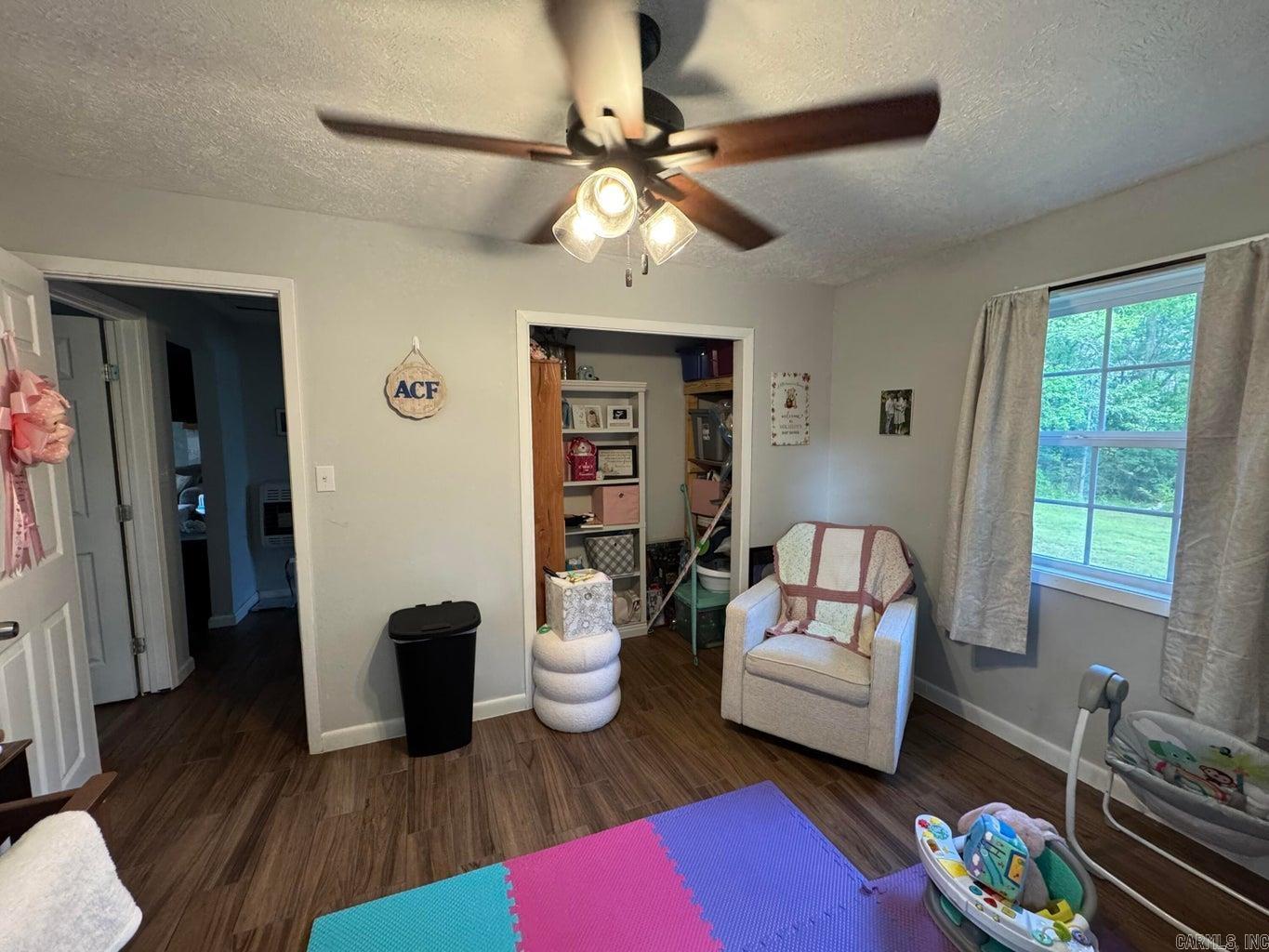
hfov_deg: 102.1
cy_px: 476
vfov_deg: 85.7
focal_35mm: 14
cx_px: 634
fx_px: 513
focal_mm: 2.22
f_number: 2.2
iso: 320
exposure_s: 1/60
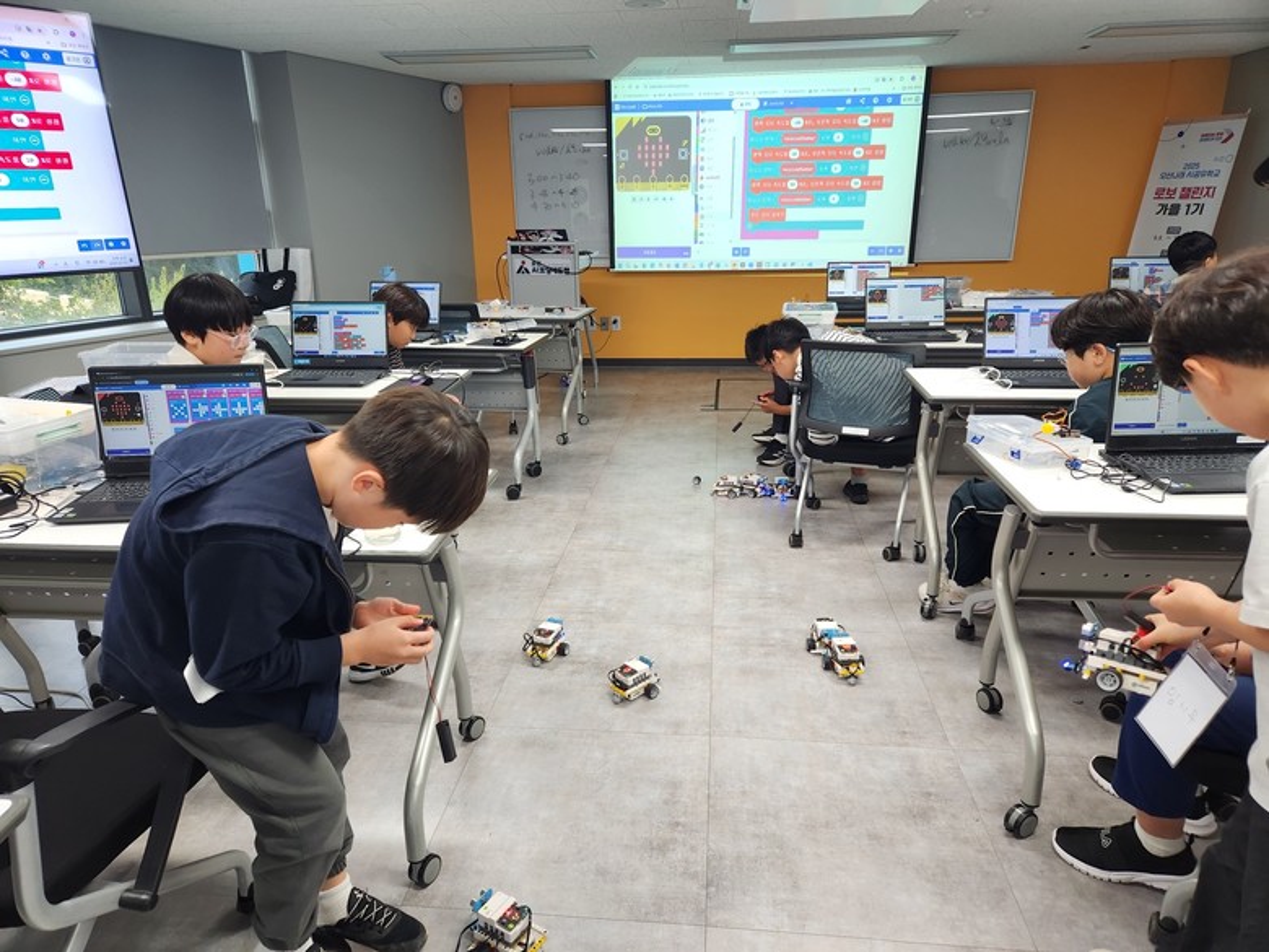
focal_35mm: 23
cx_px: 634
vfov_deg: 58.9
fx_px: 843
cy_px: 476
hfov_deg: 73.9
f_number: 1.8
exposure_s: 1/120
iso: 125
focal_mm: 5.4
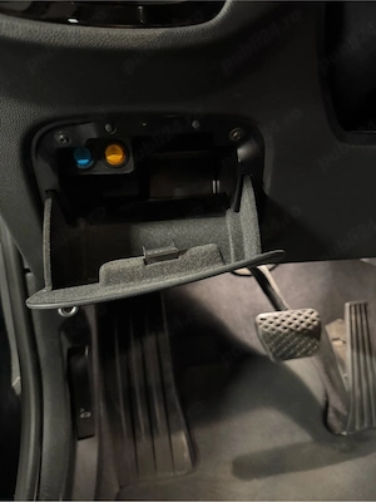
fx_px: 348
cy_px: 251
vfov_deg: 71.6
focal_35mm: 24
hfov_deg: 56.8
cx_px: 188
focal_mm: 6.76
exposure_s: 1/17
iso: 3200
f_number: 1.78
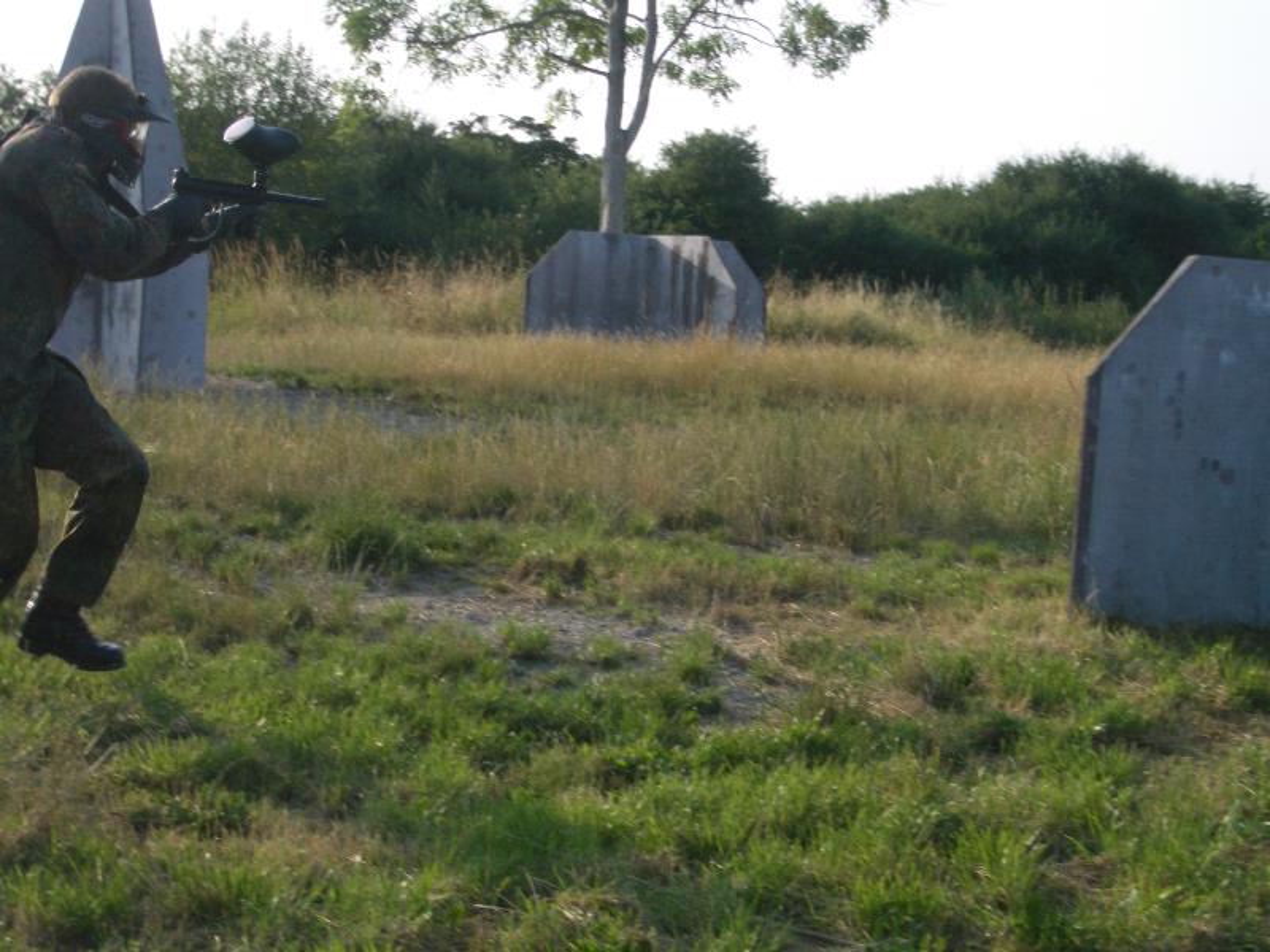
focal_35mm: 74
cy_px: 476
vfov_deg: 19.9
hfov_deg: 26.3
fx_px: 2715
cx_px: 635
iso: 100
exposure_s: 1/250
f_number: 6.2
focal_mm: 12.2
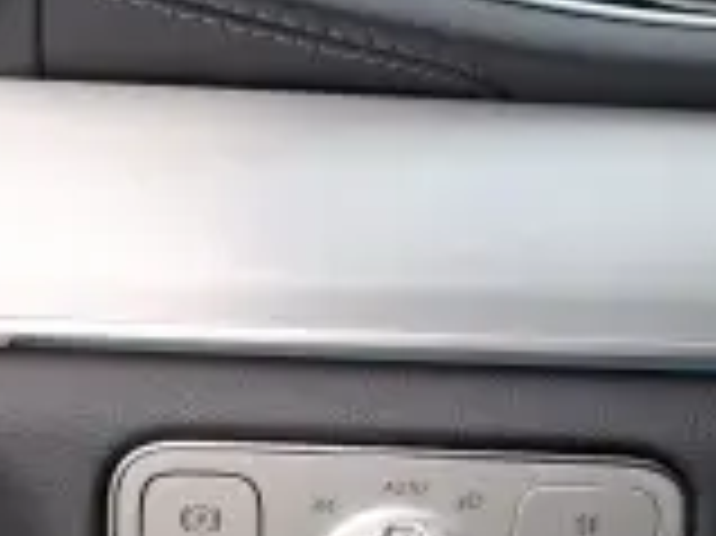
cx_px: 360
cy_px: 491
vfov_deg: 26.9
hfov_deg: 36.8
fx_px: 1075
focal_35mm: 52
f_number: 1.8
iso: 50
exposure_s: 1/266
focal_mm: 5.54
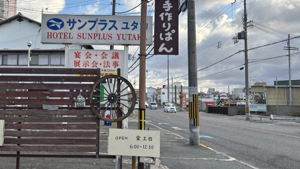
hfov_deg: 50.7
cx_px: 100
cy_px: 68
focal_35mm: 39
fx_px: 310
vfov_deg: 30.3
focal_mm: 5.96
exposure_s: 1/1047
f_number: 1.6
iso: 50
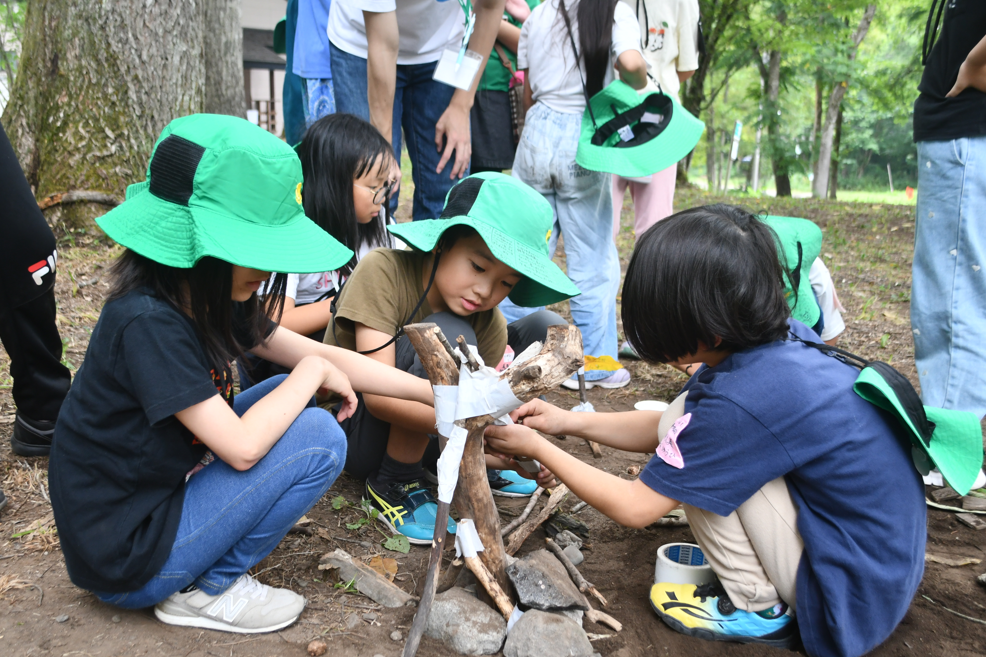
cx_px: 472
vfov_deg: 34.2
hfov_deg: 49.5
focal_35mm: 39
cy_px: 353
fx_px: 1068
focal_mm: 24
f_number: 4
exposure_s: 1/250
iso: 560
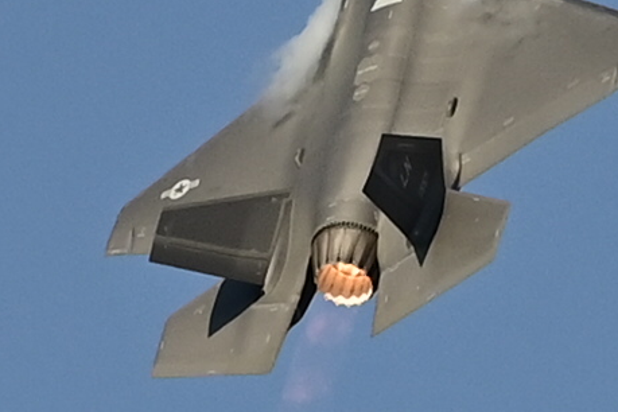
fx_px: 10780
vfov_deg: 2.2
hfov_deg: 3.3
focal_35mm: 628
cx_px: 354
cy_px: 13
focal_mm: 200
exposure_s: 1/2000
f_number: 5.6
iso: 320
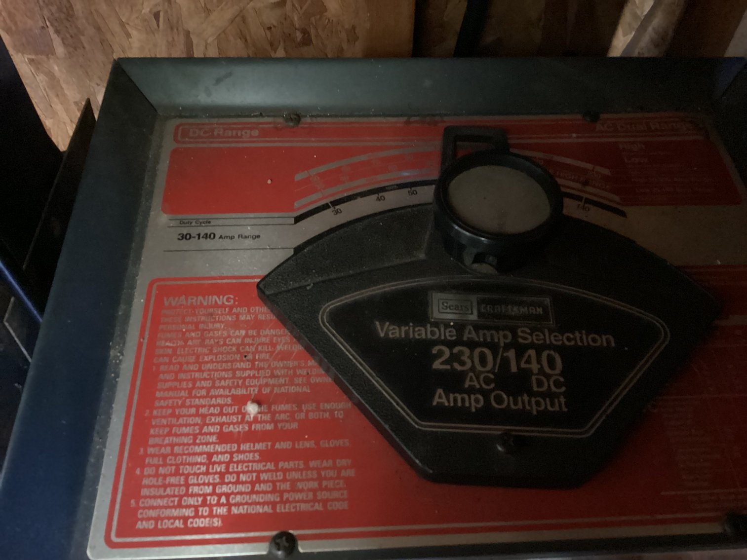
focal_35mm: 31
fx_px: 669
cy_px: 280
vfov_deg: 45.4
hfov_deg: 58.3
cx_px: 374
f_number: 2.4
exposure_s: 1/17
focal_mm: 3.3
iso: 800
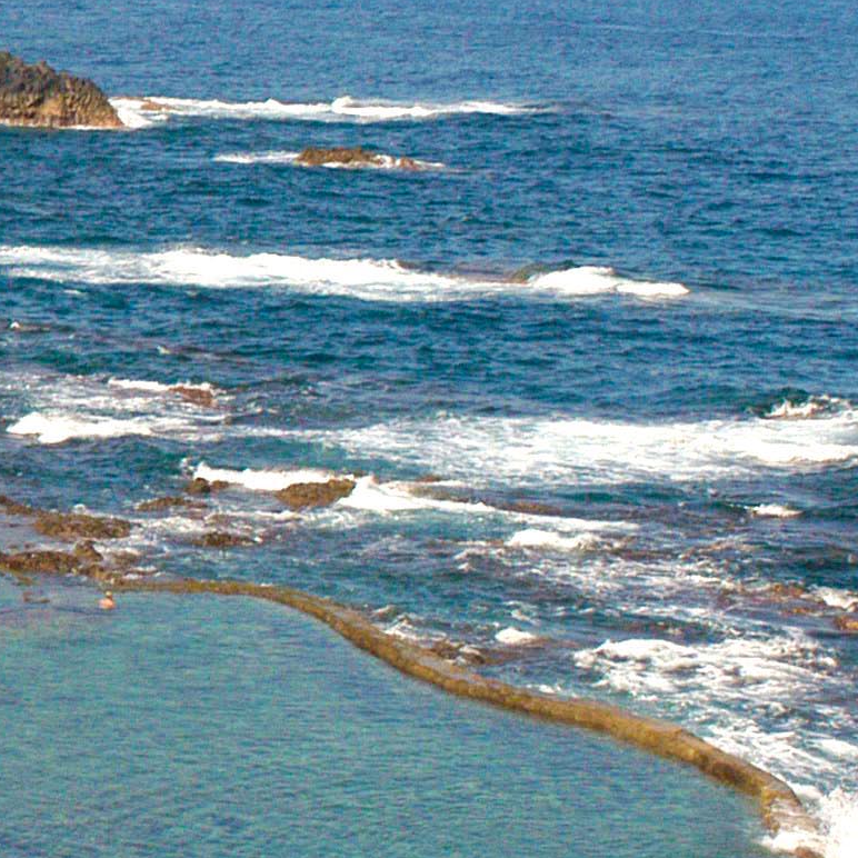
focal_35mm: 139
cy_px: 194
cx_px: -617
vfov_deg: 12.5
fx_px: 3898
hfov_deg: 11.7
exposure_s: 1/640
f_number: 13
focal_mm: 28
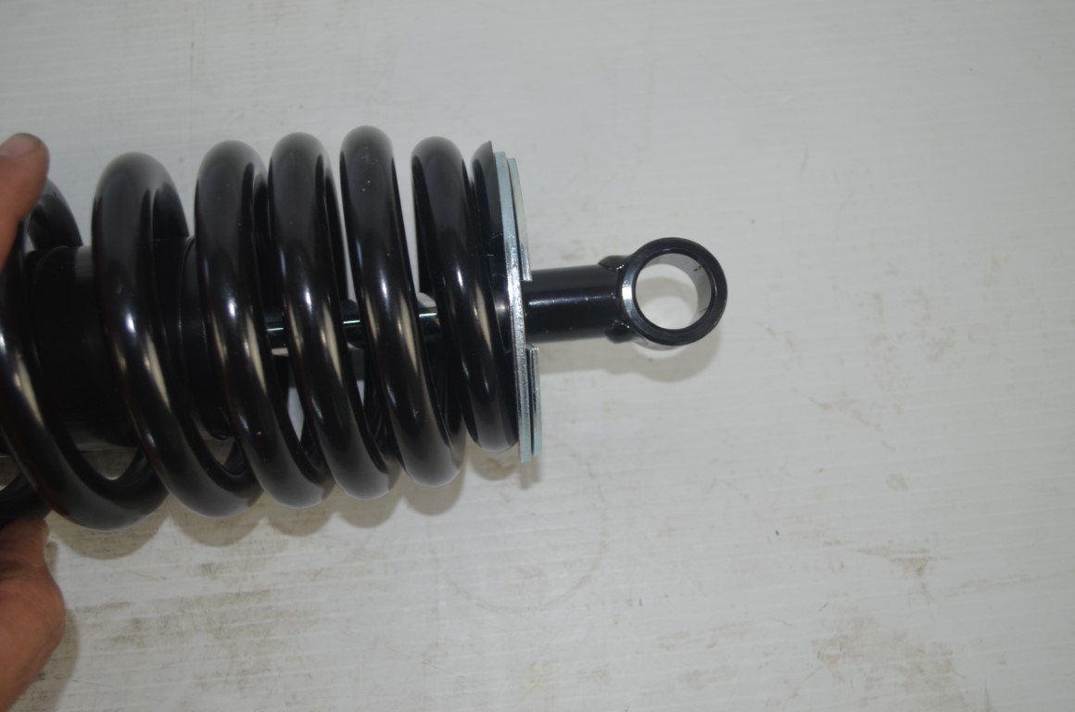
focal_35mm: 36
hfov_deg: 53.2
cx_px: 538
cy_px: 356
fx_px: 1073
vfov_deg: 36.7
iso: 360
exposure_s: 1/60
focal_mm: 24
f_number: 4
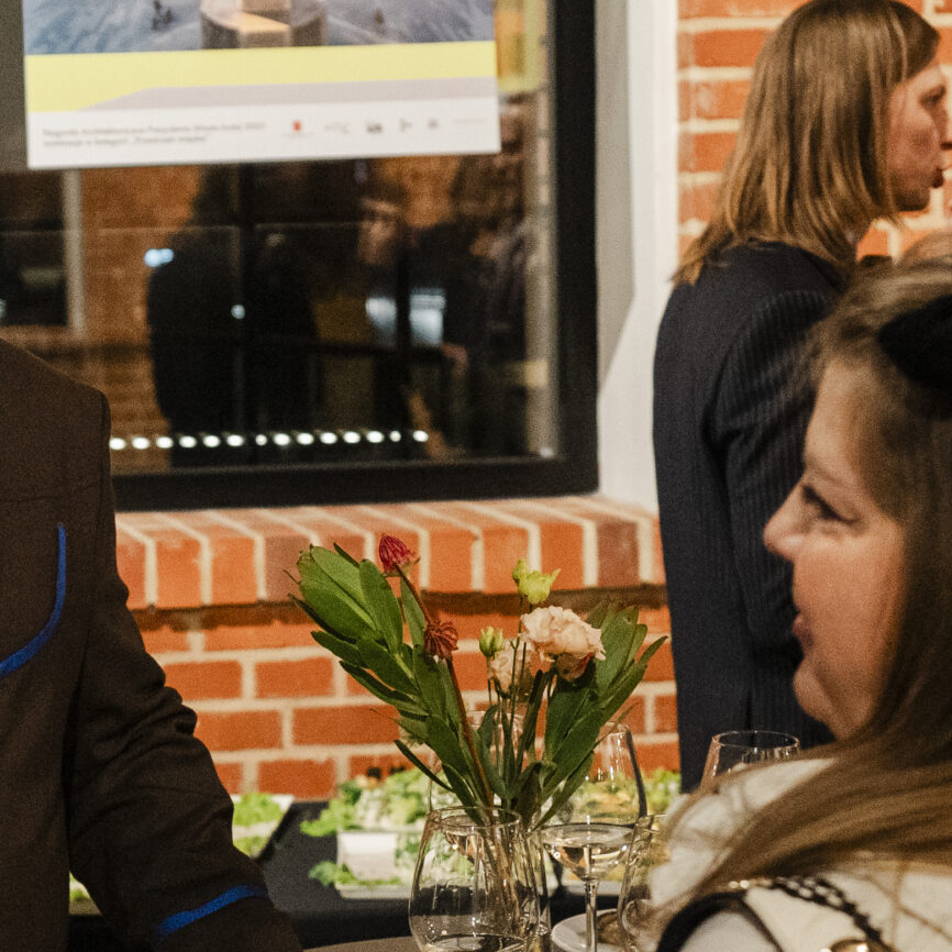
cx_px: -62
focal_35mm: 93
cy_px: 395
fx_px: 2894
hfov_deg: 18.1
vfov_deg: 18.7
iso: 5000
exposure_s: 1/200
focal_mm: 25
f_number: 2.8
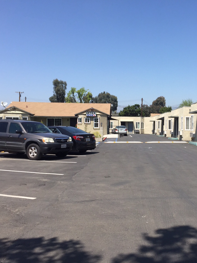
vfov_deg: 47.9
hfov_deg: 35.7
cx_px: 157
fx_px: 296
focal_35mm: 39
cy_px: 132
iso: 32
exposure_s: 1/1799
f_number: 2.2
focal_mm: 4.15
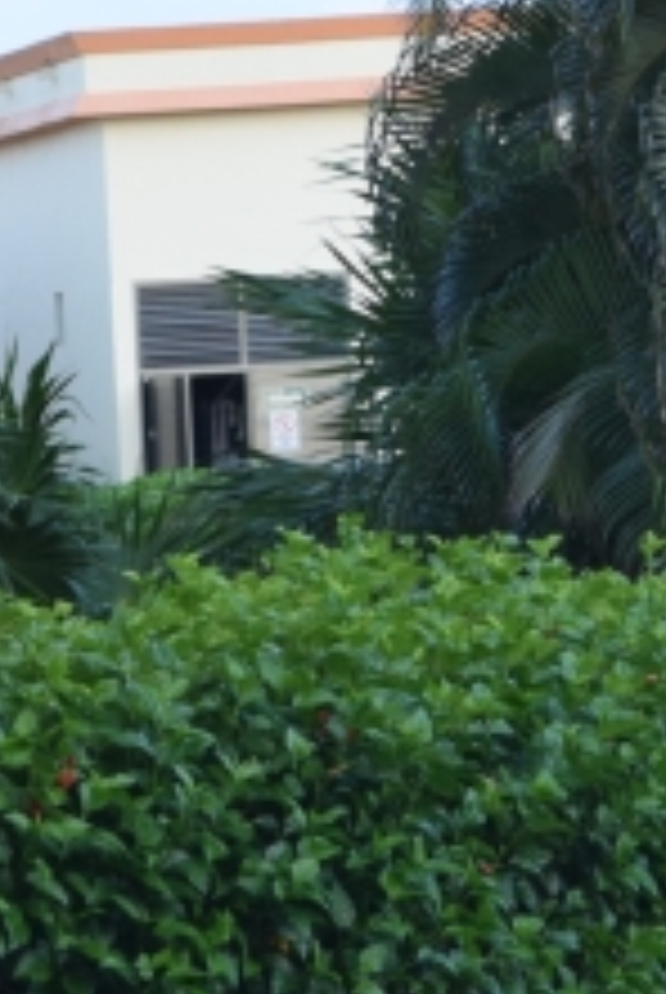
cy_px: 1399
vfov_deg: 5.4
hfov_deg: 3.6
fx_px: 10548
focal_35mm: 381
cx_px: -50
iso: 800
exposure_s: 1/125
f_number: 5.6
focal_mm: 55
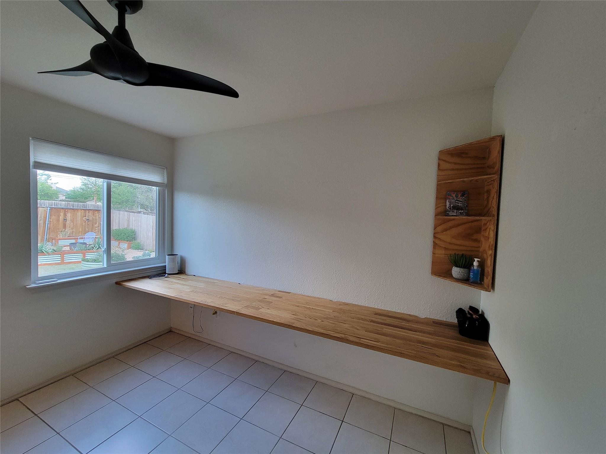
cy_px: 227
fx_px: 228
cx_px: 303
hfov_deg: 106.2
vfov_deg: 89.9
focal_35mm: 13
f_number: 2.2
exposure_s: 1/60
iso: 200
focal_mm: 2.2
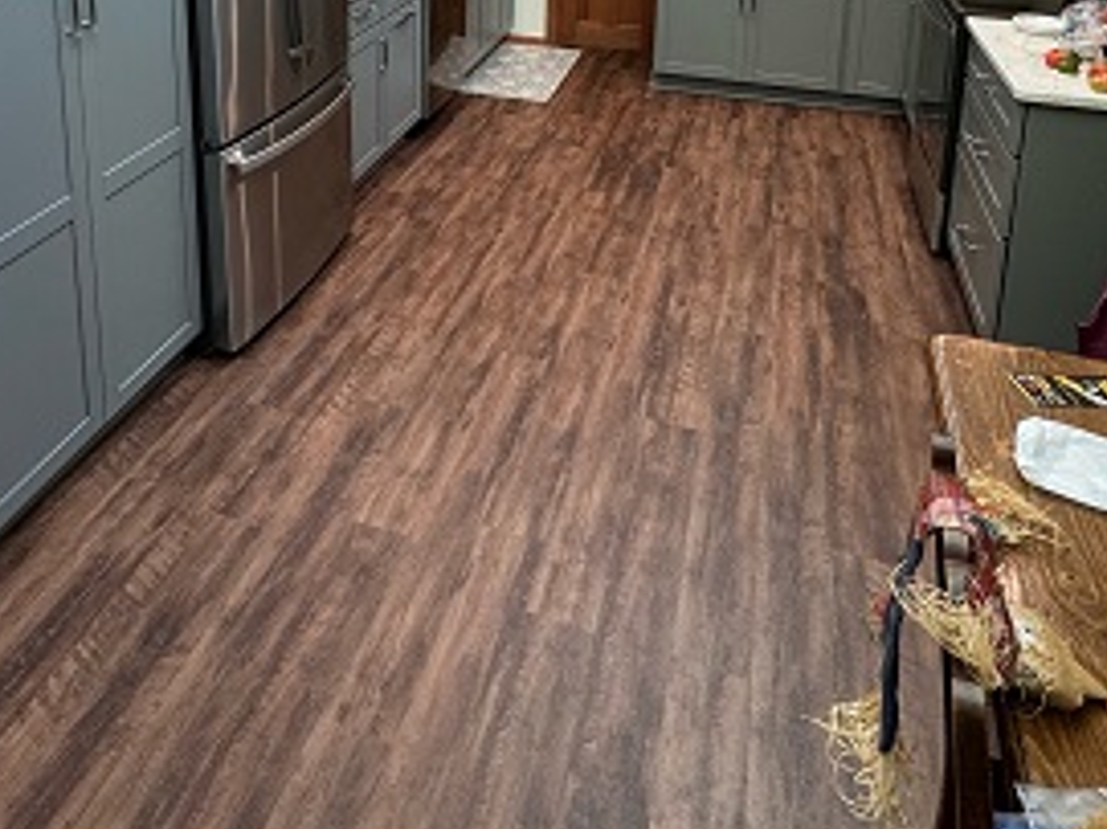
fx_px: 991
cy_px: -45
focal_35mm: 31
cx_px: 380
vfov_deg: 38.8
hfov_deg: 57.2
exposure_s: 1/60
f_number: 2.2
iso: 160
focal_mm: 2.22
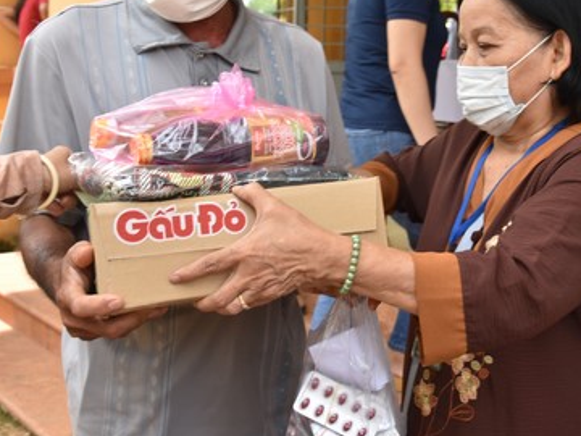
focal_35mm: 59
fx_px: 990
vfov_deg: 24.6
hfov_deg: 32.3
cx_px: 408
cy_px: 121
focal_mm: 34
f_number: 6.3
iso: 400
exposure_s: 1/160
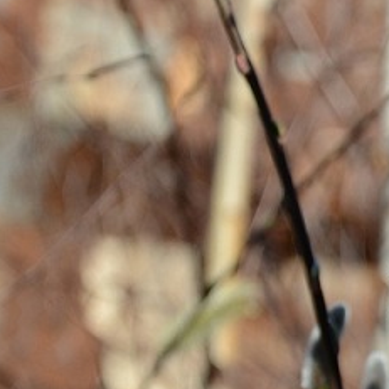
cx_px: 726
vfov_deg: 5.9
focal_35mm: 297
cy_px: 434
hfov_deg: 5.8
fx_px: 3776
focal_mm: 56
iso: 100
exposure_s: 1/640
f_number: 4.2
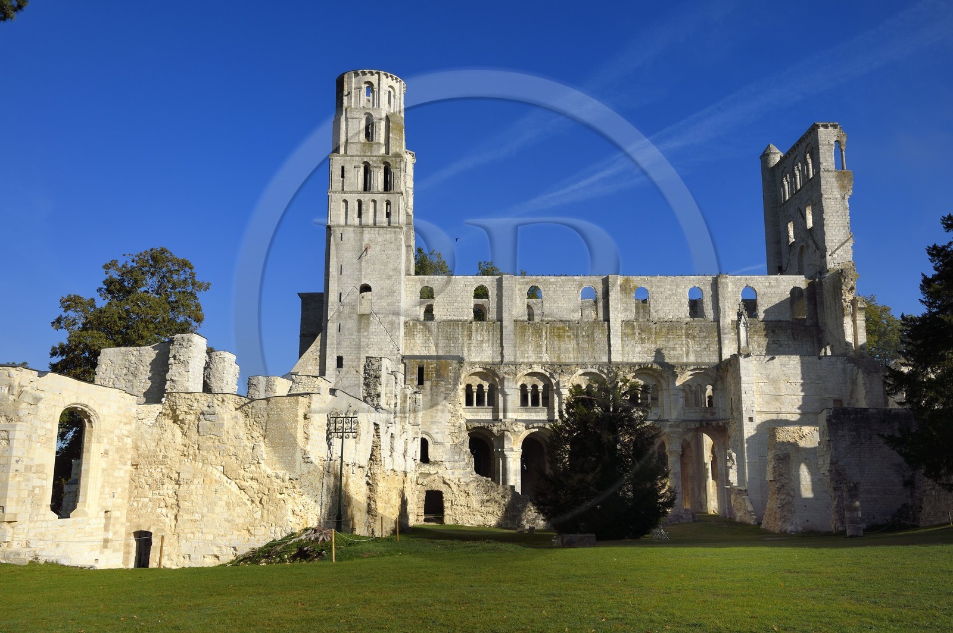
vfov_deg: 38.8
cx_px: 476
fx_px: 899
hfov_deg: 55.8
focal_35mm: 34
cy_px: 316
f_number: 20
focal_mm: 34
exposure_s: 1/160
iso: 200
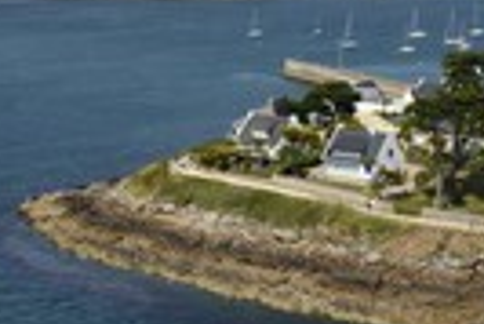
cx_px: 182
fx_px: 1871
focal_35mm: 139
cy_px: -15
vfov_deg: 9.8
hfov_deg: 14.7
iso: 400
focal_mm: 44
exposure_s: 1/1000
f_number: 10
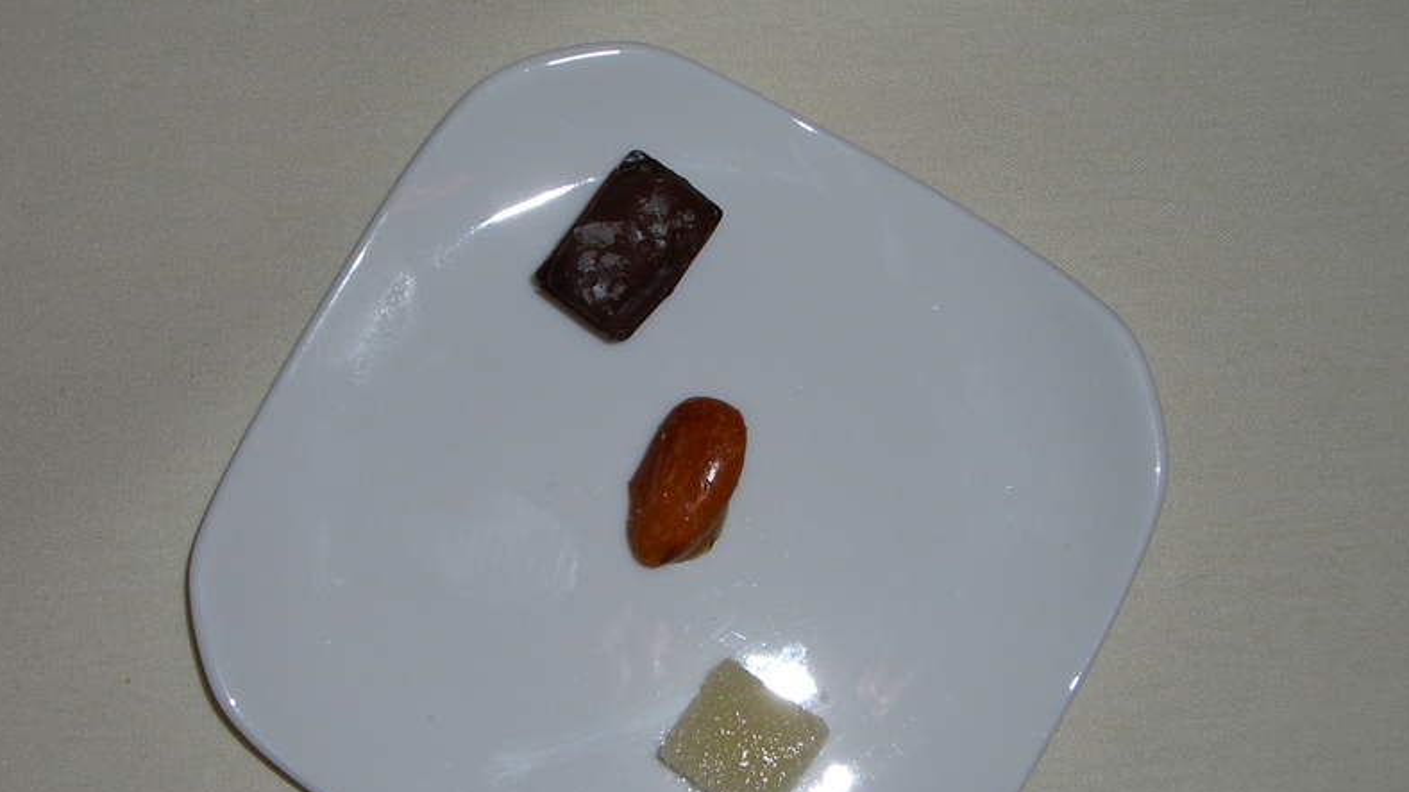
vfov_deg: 16.5
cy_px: 493
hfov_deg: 29.0
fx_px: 2727
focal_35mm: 73
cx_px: 703
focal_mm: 10.7
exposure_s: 1/60
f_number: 3.6
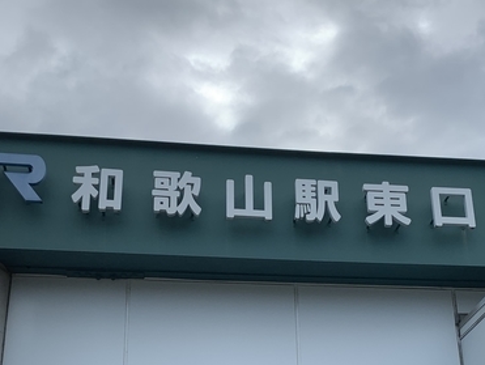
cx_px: 295
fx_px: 785
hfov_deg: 34.2
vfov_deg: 25.5
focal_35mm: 56
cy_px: 318
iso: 25
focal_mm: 4.25
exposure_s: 1/1610
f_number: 1.8
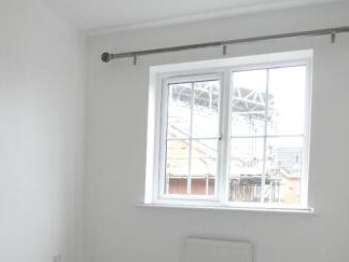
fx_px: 363
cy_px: 204
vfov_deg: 38.4
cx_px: 114
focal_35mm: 36
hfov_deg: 50.3
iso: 320
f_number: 2.8
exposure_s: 1/60
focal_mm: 3.6
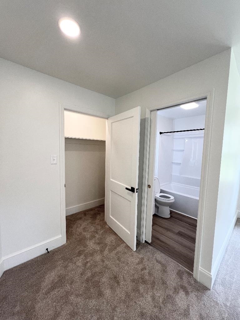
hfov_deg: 89.9
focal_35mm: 13
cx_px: 120
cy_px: 160
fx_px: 120
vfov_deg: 106.2
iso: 100
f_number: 1.8
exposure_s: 1/120
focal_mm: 1.57
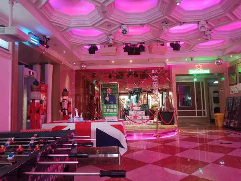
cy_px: 90
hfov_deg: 65.3
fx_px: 188
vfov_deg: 51.4
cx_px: 120
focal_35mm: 27
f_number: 1.8
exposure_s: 1/25
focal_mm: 5.58
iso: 640
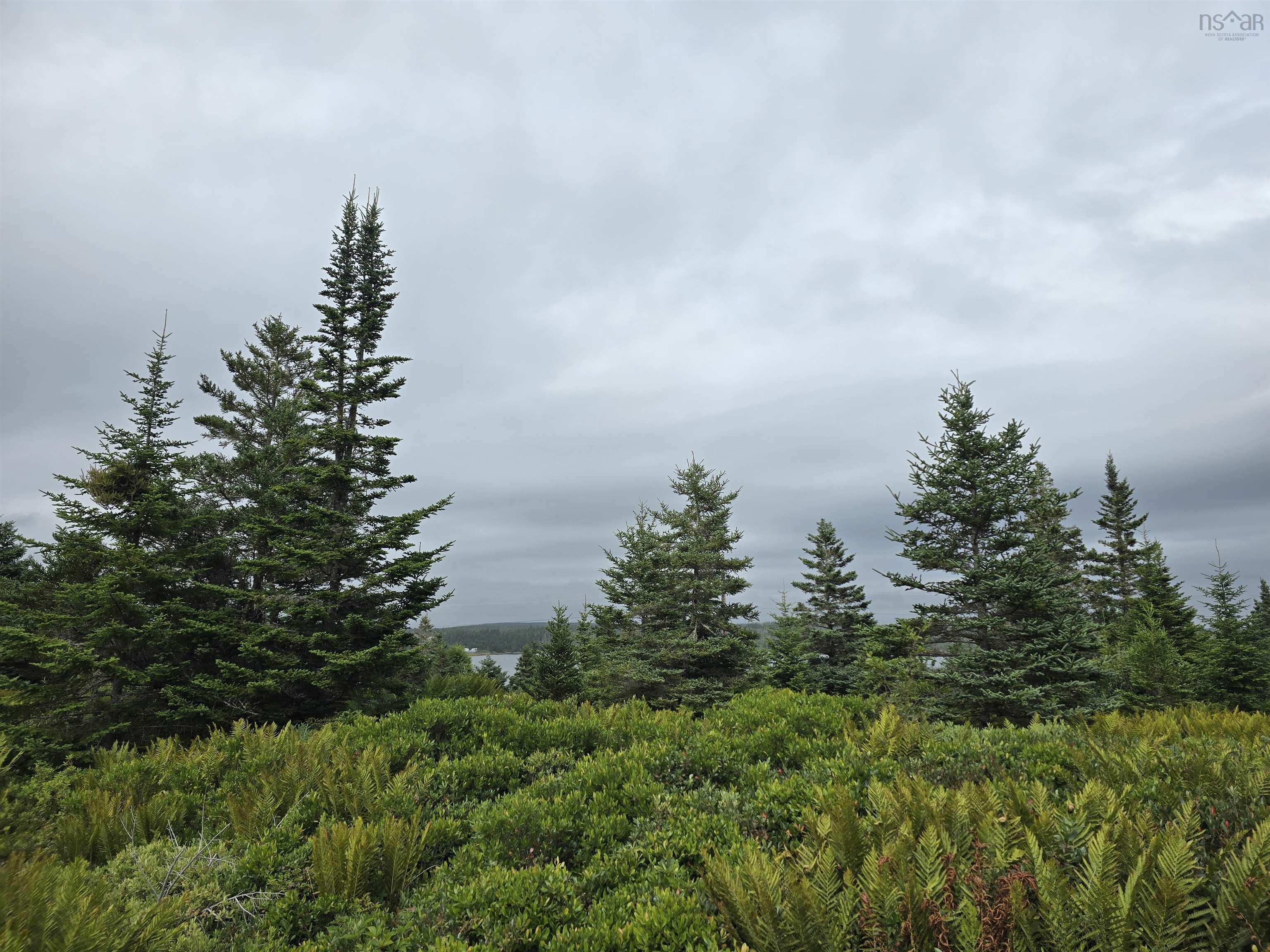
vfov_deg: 58.9
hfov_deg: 73.9
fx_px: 844
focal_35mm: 23
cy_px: 476
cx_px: 635
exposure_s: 1/1242
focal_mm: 6.3
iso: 12
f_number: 1.7
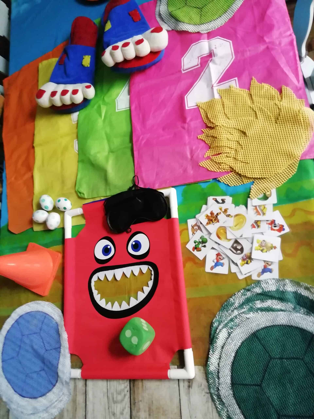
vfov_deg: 67.3
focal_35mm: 26
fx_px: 314
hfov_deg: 53.1
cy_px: 210
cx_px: 157
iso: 500
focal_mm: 3.21
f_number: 2.2
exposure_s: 1/25
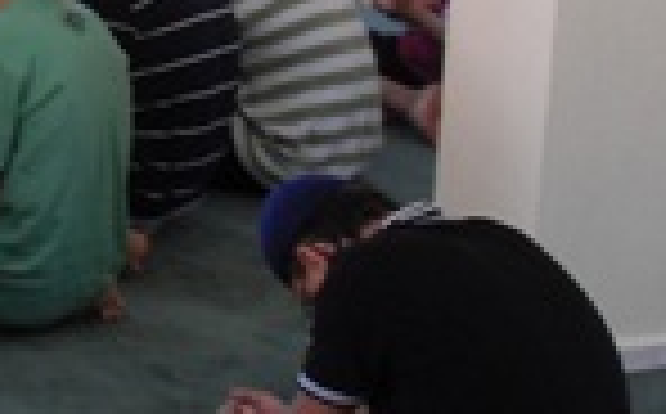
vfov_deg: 9.9
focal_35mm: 130
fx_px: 2356
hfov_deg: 15.2
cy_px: -56
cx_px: -230
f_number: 2.8
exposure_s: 1/60
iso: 100
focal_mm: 6.3
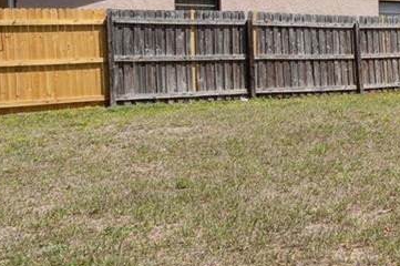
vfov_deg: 19.0
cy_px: 55
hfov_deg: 20.4
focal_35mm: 71
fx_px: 788
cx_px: 715
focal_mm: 16
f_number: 8
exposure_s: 1/800
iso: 250
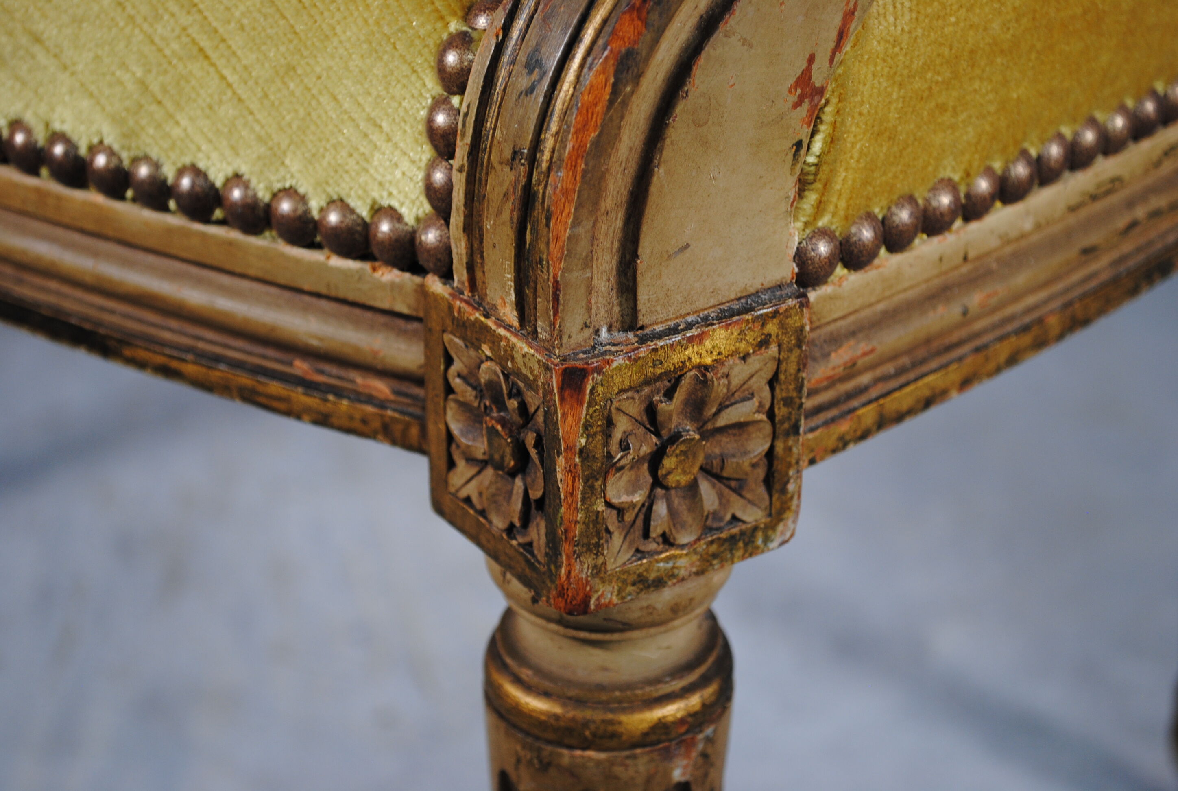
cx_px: 589
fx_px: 2361
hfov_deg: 28.0
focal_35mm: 72
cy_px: 396
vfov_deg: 19.0
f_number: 5.3
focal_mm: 48
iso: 200
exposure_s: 1/30
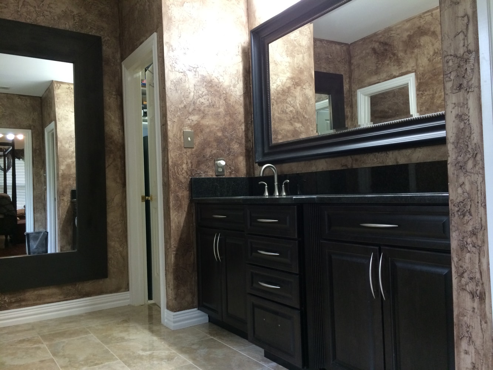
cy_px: 185
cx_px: 246
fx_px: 427
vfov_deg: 46.8
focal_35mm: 30
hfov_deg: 60.0
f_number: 2.2
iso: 200
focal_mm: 4.12
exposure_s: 1/30
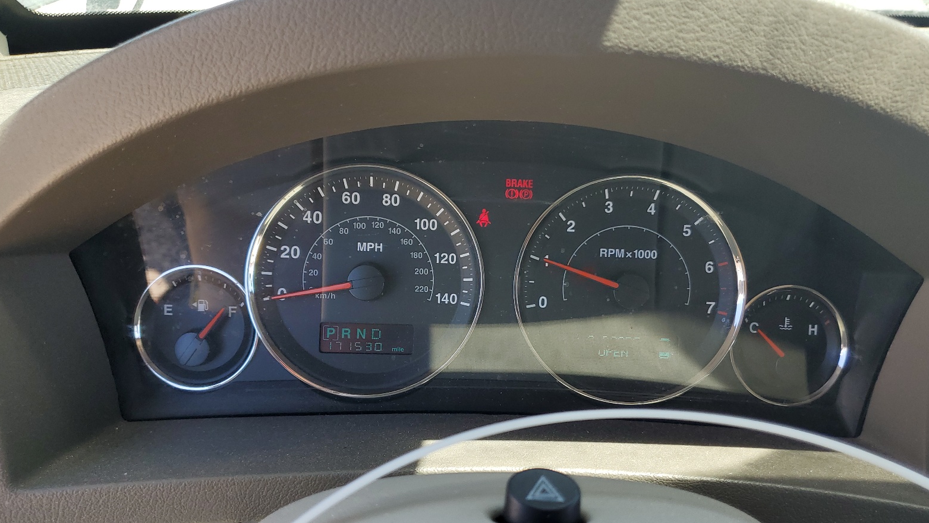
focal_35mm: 29
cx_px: 467
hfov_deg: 66.1
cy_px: 261
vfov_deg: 40.2
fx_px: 714
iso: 50
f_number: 1.5
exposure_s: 1/385
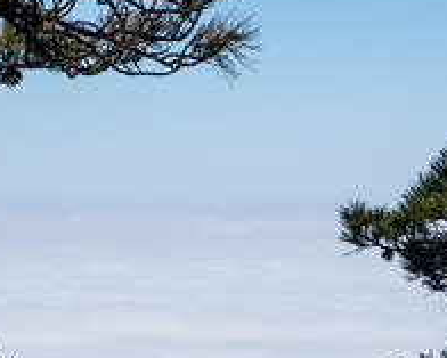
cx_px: 244
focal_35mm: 161
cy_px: 441
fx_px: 2131
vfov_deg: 9.5
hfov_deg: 12.0
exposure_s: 1/125
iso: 200
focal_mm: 28
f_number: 11
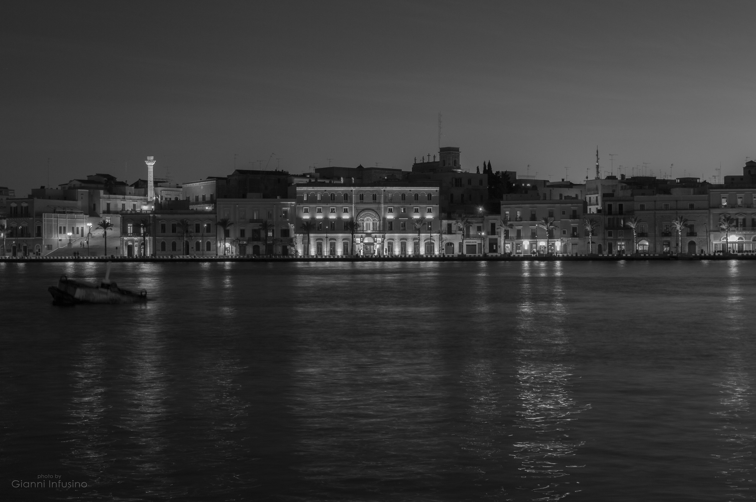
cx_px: 378
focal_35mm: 51
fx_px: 1070
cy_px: 251
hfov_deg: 38.9
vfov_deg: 26.4
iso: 100
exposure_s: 2.5
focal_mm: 34
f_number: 11
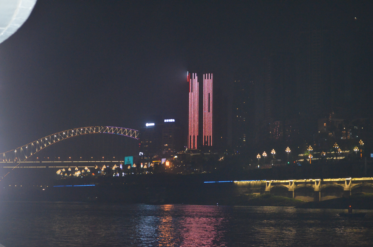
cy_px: 124
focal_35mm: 72
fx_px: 744
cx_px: 186
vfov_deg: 18.8
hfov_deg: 28.1
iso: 3200
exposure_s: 1/60
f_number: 5.6
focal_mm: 48
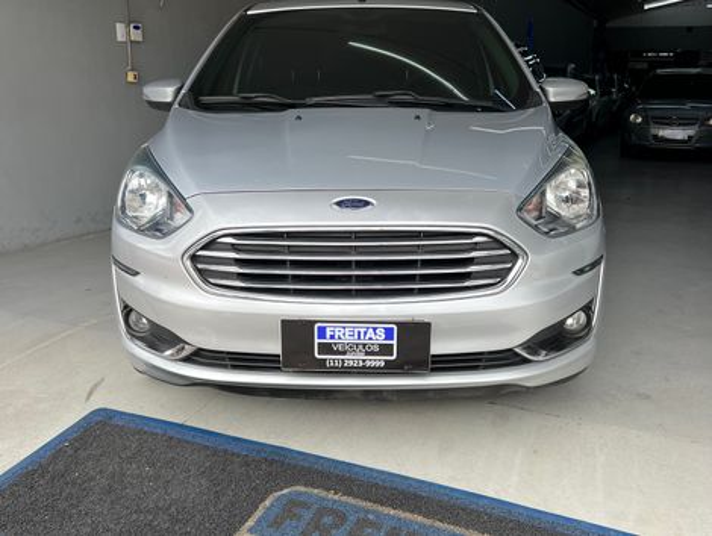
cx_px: 356
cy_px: 268
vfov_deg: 53.2
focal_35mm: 26
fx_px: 536
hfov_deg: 67.2
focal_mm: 5.7
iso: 50
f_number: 1.5
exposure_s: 1/786
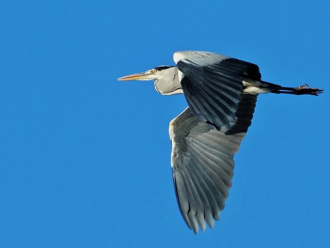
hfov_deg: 2.5
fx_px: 7627
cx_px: 165
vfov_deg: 1.9
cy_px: 124
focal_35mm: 800
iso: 200
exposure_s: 1/640
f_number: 8
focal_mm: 400
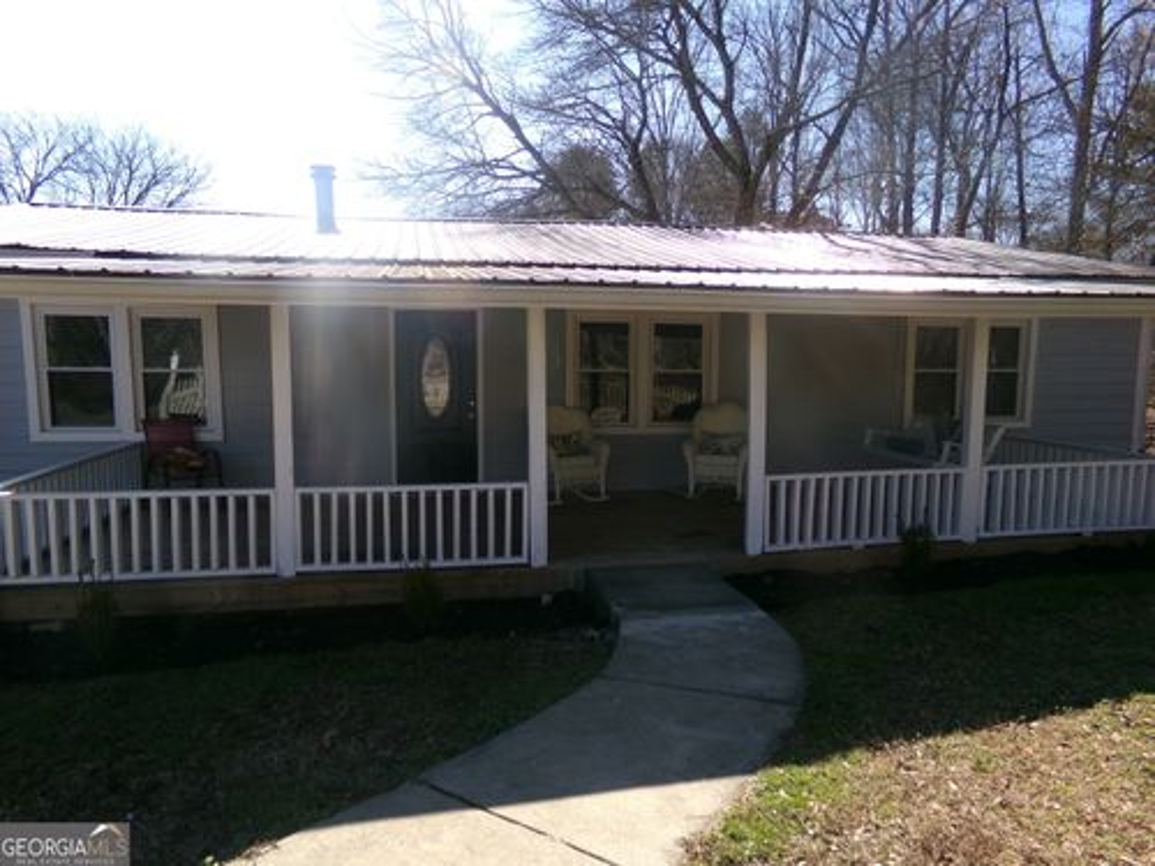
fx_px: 801
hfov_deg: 71.6
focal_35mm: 24
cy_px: 433
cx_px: 578
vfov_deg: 56.8
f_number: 3.7
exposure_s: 1/480
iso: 100
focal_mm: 4.3
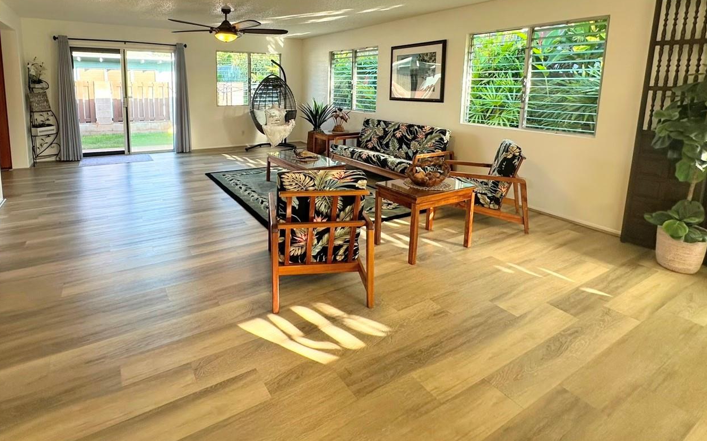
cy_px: 133
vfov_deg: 60.1
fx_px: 366
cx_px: 300
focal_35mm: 19
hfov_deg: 87.4
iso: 125
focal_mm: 2.22
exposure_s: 1/120
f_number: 2.2
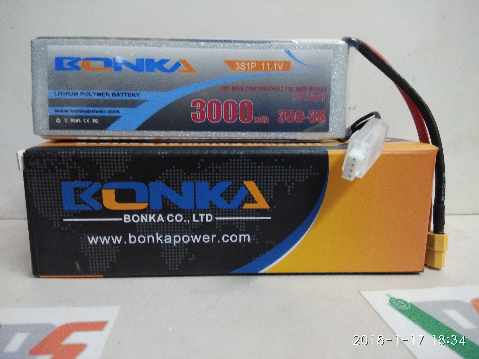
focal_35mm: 21
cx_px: 240
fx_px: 291
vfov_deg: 63.4
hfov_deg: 79.0
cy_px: 180
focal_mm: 3.57
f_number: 2
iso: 800
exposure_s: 1/17
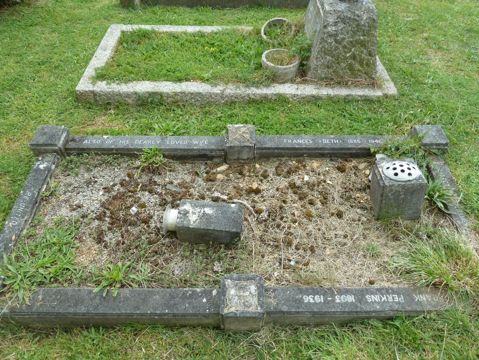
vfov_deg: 54.9
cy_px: 180
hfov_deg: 69.4
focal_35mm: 25
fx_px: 346
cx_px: 240
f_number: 3.5
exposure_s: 1/100
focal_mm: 4.1
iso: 80
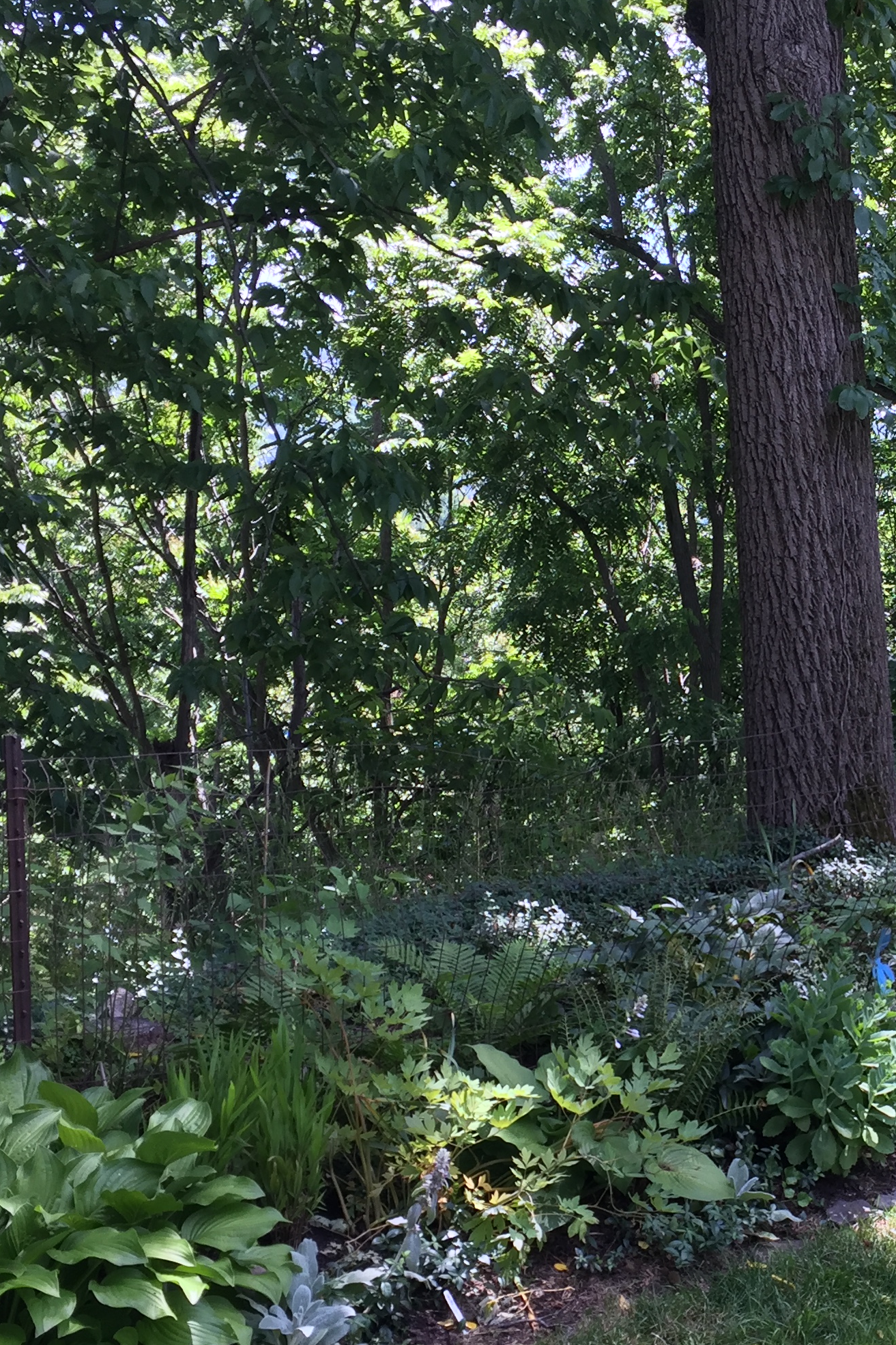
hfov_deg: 25.9
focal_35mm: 50
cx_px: 850
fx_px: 1866
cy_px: 816
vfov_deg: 39.4
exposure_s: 1/183
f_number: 2.2
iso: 32
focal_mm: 4.15
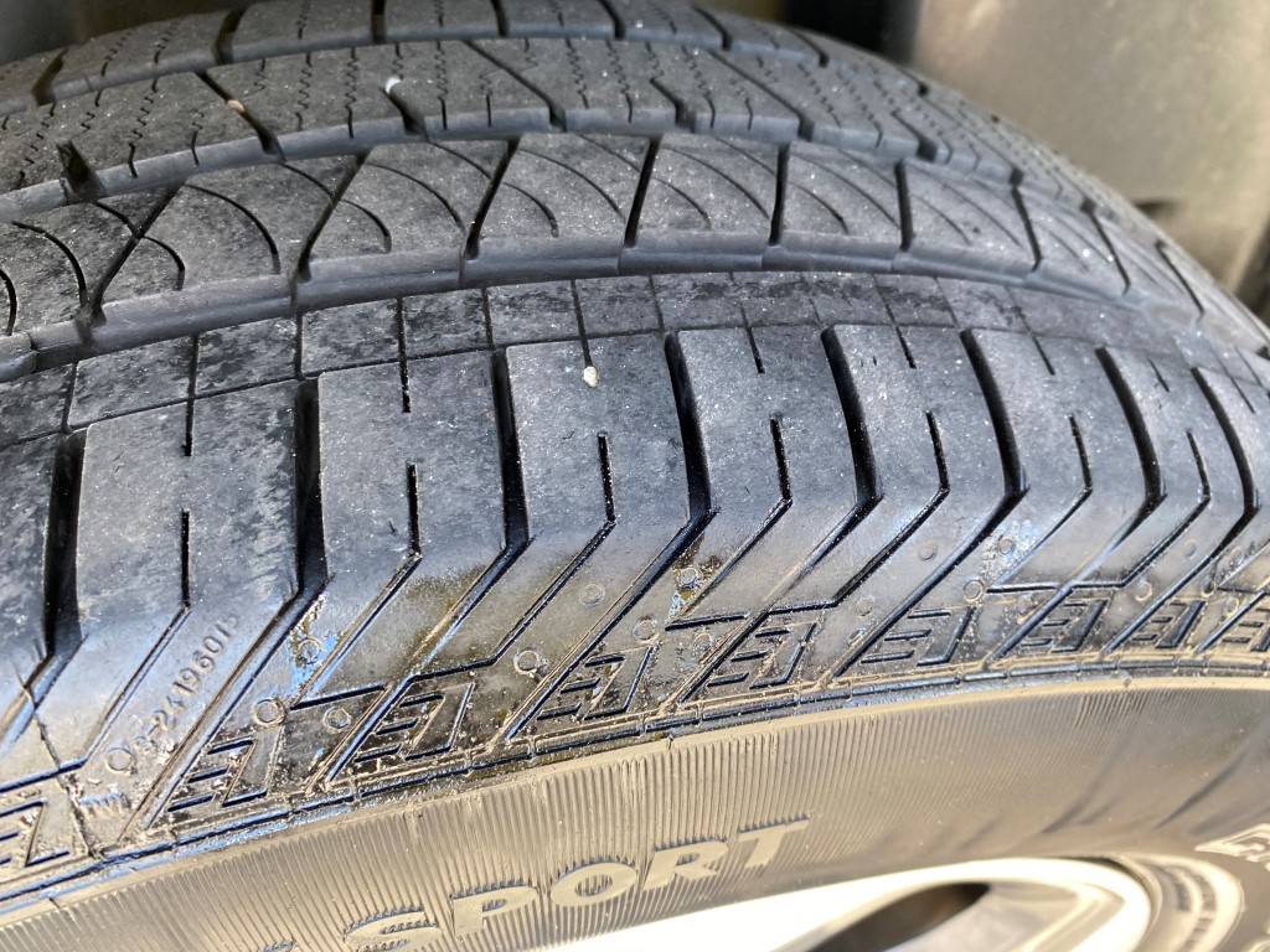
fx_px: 954
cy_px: 476
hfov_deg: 67.3
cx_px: 635
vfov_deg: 53.1
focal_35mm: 26
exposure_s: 1/112
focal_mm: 4.25
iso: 125
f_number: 1.8
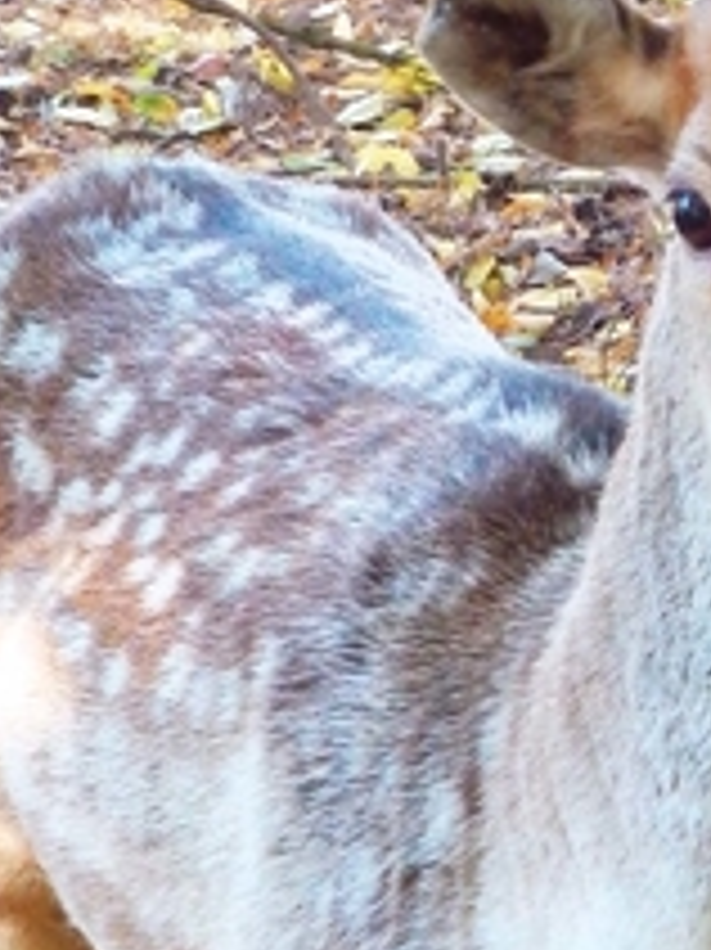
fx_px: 7648
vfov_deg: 7.1
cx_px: 801
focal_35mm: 279
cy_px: 567
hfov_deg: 5.3
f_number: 4.7
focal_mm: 12.2
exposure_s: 1/40
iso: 320
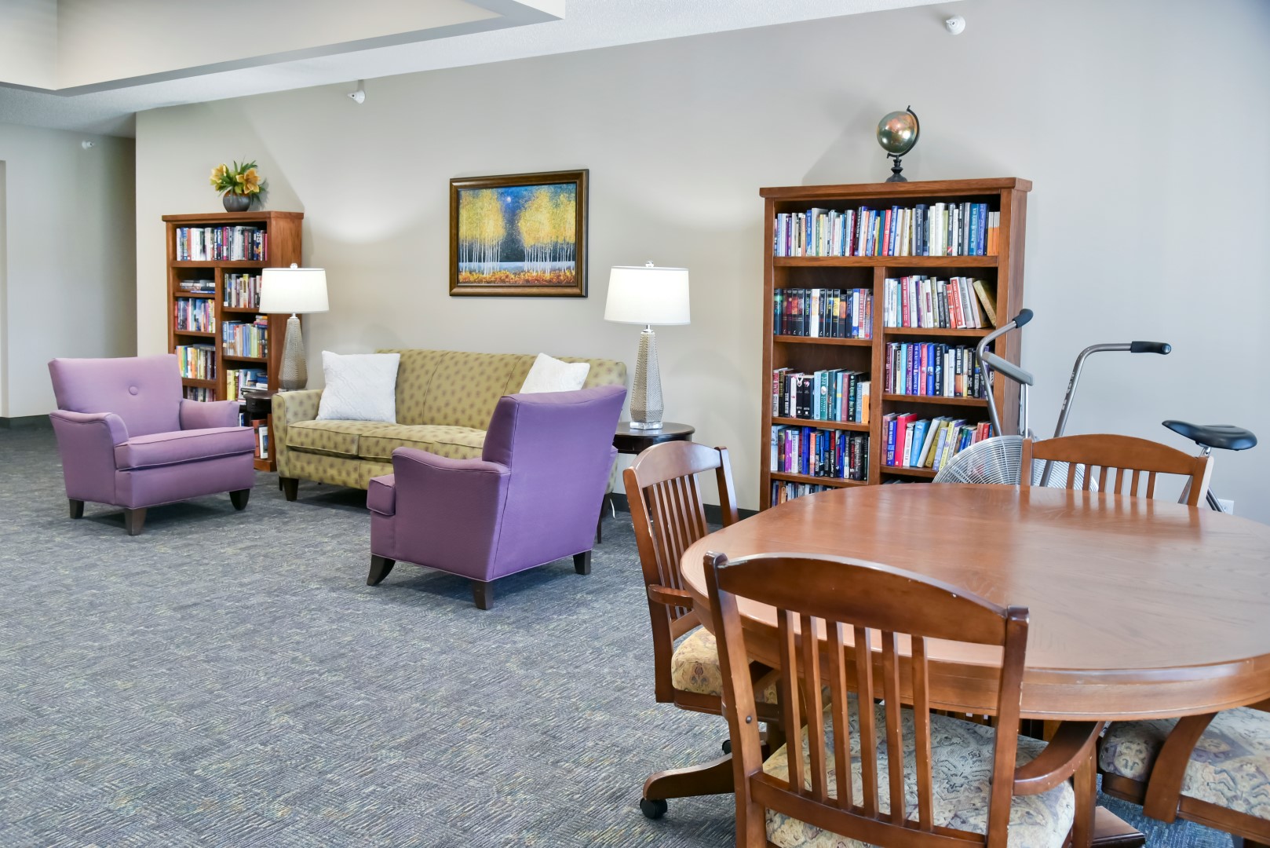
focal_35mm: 30
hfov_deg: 61.9
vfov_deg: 43.6
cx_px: 635
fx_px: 1059
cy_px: 424
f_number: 6.3
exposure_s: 1/40
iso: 1250
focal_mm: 30
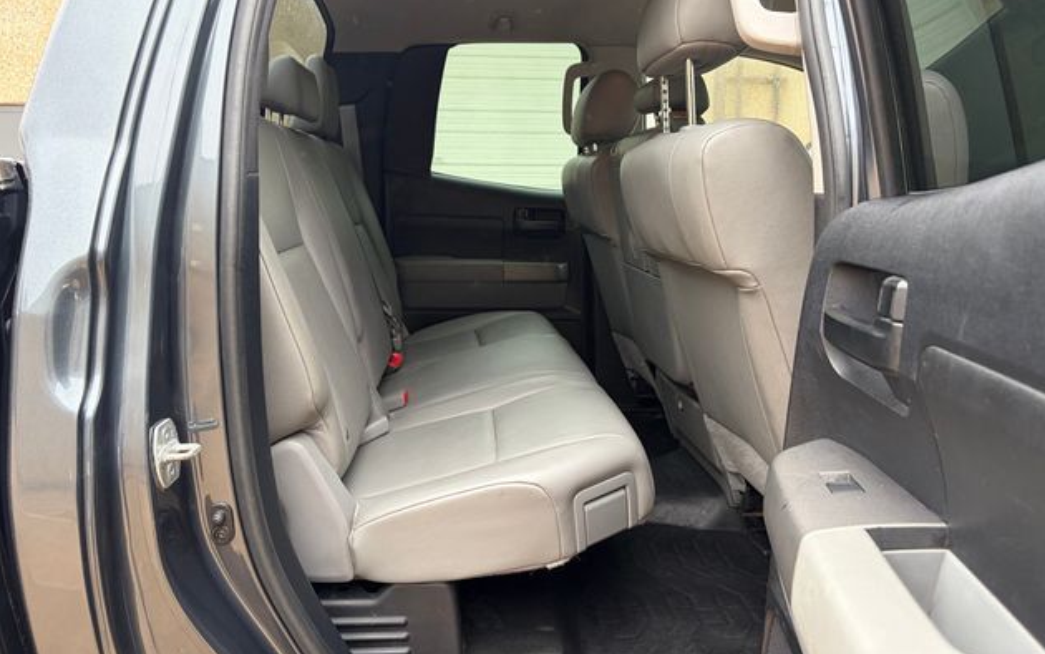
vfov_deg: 44.5
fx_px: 798
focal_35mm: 28
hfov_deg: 66.5
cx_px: 527
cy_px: 314
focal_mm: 5.96
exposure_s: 1/79
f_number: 1.6
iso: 125
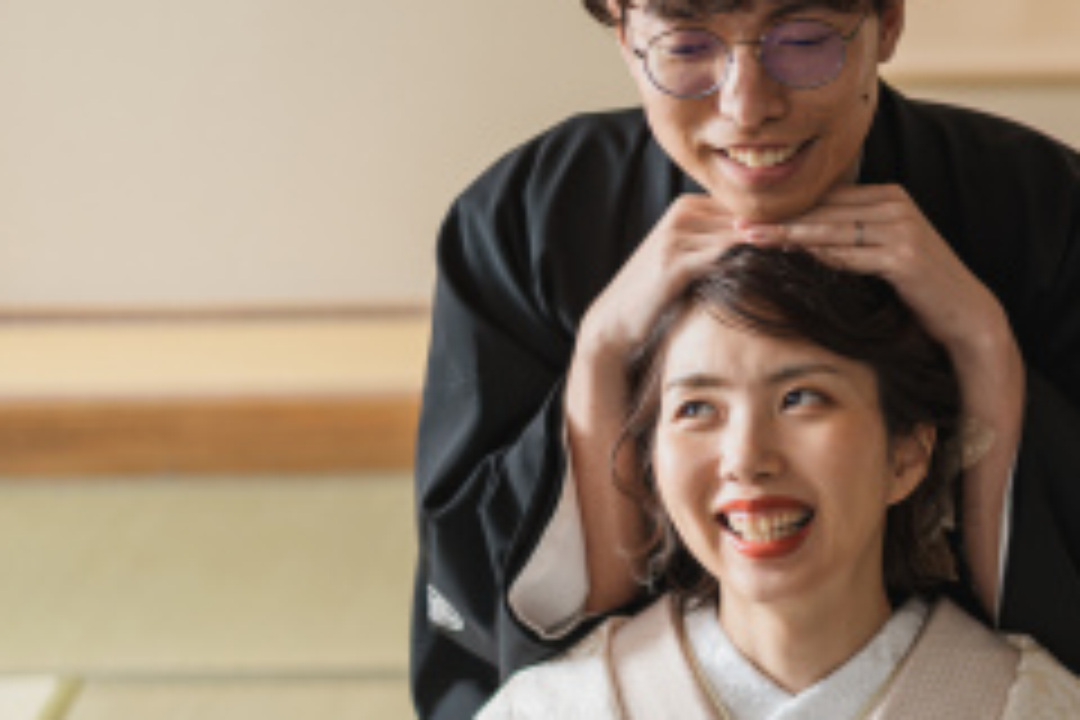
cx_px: 1521
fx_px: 5010
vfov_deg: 8.2
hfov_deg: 11.9
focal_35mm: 167
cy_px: 560
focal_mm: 50
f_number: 1.4
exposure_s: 1/160
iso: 100
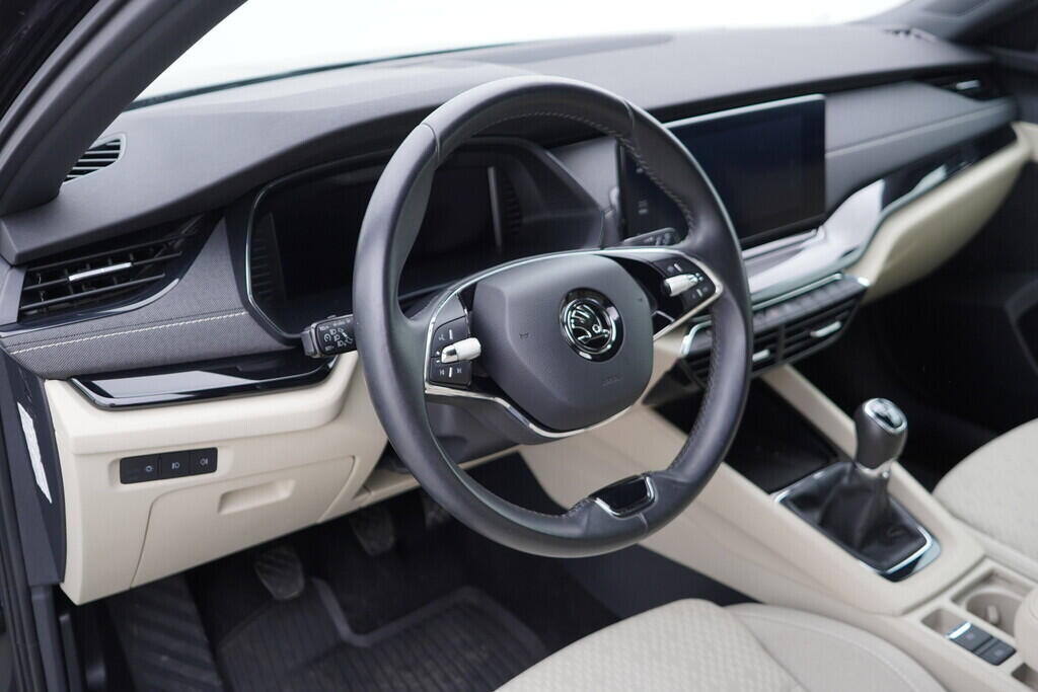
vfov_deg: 36.9
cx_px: 519
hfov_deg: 53.1
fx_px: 1038
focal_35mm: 36
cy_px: 346
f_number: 2.8
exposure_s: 1/40
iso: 200
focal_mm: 24
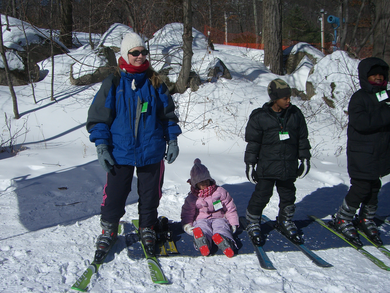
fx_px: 428
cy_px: 146
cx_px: 195
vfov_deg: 37.7
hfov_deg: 49.0
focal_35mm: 38
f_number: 4.3
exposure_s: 1/2000
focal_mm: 6.2
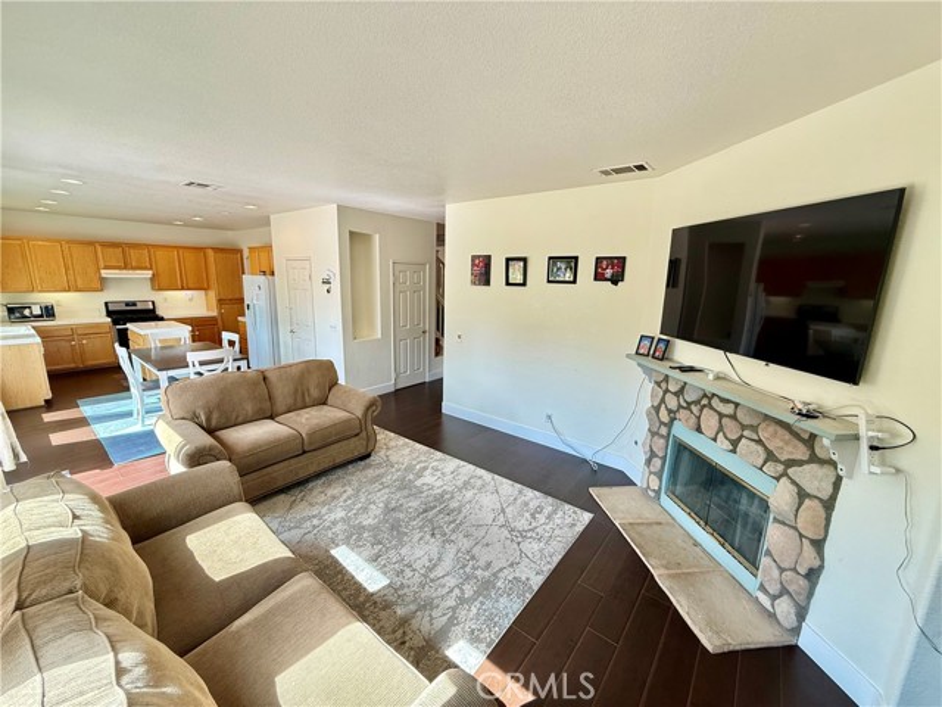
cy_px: 354
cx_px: 471
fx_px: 381
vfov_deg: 85.7
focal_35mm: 14
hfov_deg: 102.1
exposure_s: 1/120
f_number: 2.2
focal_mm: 2.22
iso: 160
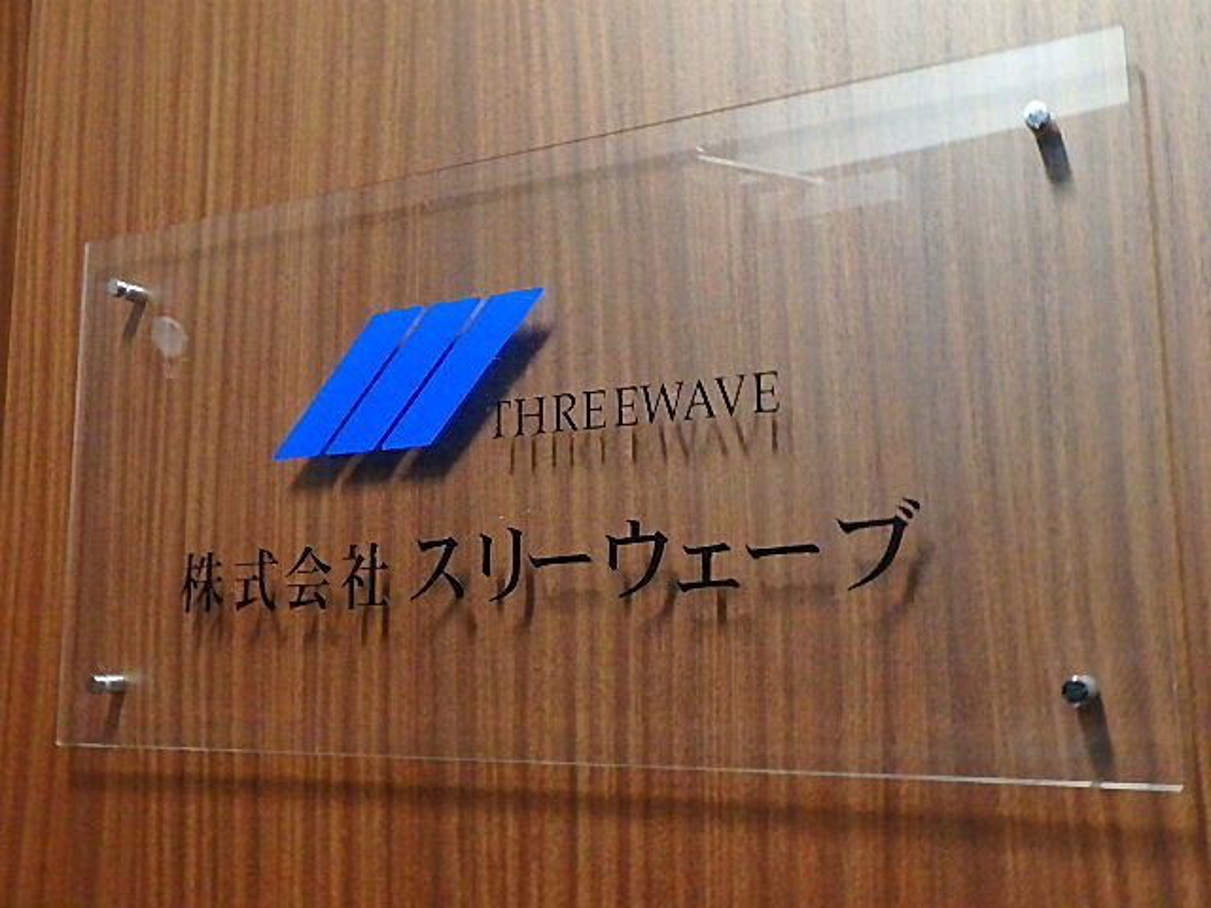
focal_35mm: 36
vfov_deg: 39.7
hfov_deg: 51.4
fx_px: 1259
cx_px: 606
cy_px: 454
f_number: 5
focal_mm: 6.4
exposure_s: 1/10
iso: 1000
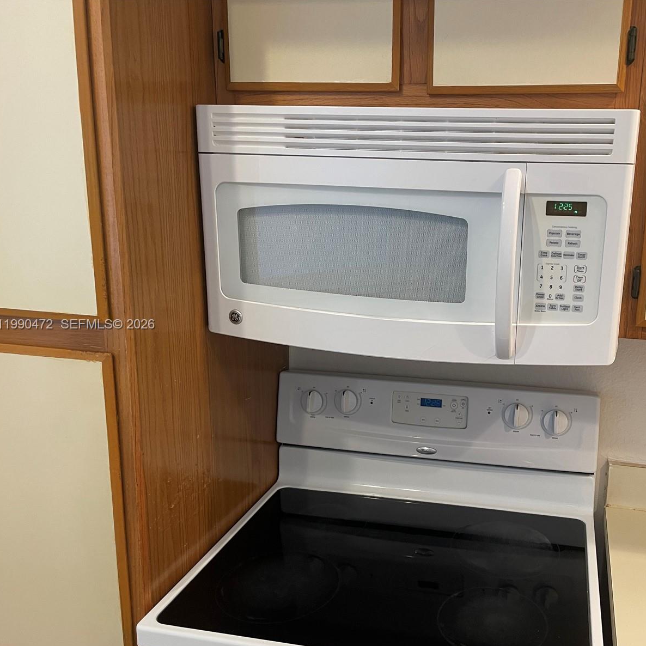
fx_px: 655
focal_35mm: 31
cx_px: 421
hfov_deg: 51.7
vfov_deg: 52.5
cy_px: 325
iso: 80
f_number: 1.6
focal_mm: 4.2
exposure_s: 1/60
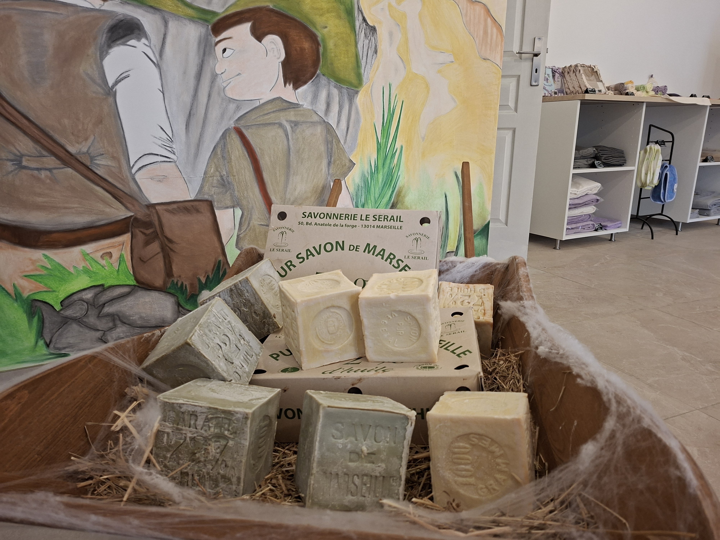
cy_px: 270
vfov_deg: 58.9
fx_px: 478
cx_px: 360
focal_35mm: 23
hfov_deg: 73.9
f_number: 1.8
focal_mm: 5.54
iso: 160
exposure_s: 1/50
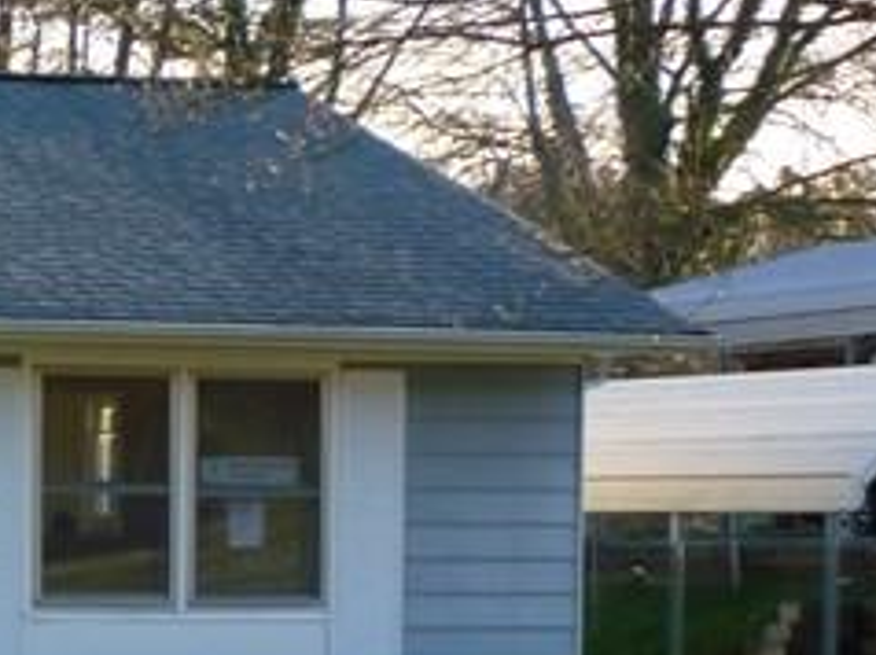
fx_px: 3160
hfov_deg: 14.0
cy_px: 570
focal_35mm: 125
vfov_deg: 11.8
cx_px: -696
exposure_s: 1/125
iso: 80
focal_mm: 5.2
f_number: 3.3
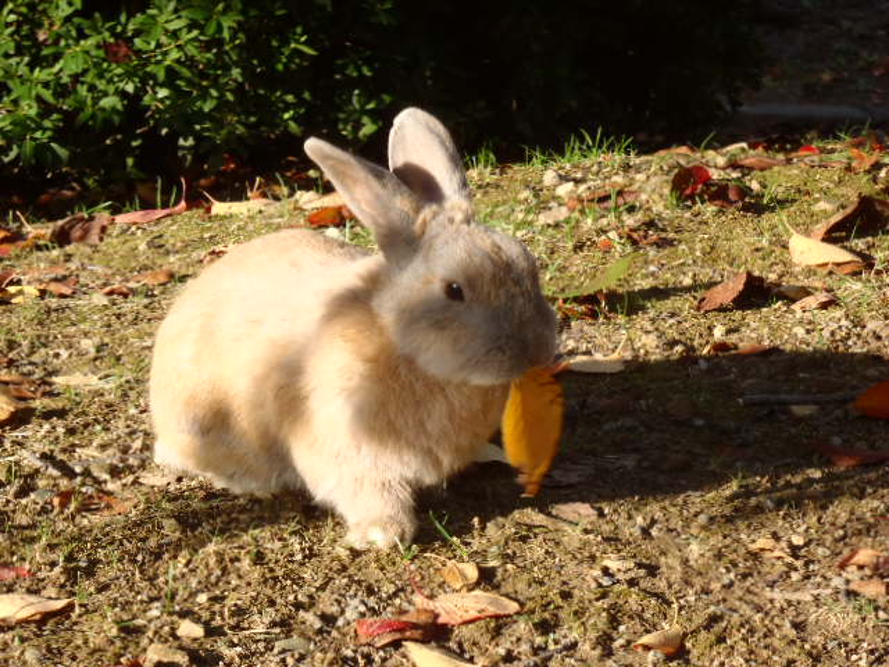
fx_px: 3595
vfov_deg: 10.6
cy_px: 334
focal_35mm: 140
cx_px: 444
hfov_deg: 14.1
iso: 100
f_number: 5.9
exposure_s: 1/100
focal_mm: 25
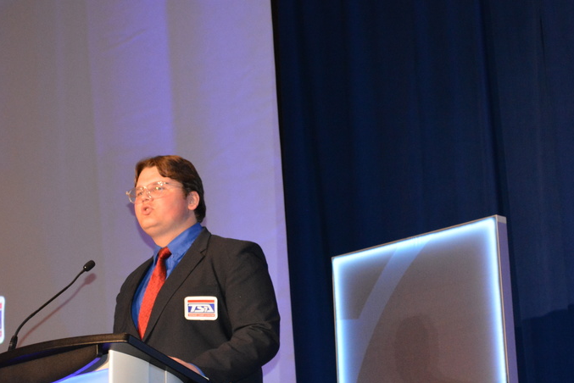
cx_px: 214
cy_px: 235
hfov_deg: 16.4
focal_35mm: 125
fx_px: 1990
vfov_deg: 11.0
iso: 3200
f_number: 5.6
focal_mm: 55
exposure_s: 1/60
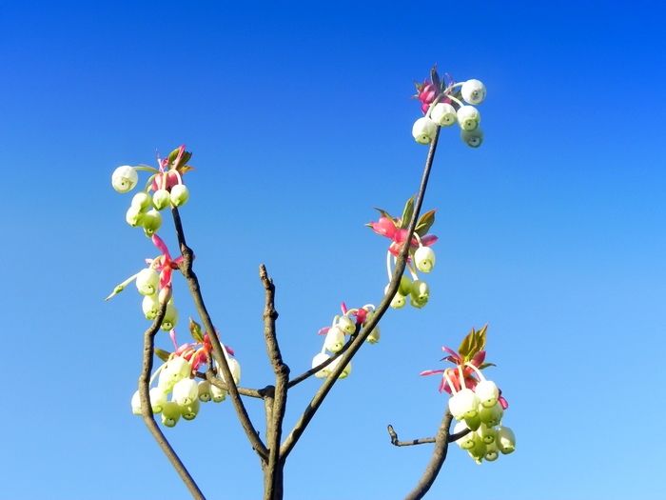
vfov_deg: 38.7
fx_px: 712
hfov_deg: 50.1
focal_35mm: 37
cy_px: 250
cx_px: 333
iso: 160
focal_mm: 6.6
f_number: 5.6
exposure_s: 1/277
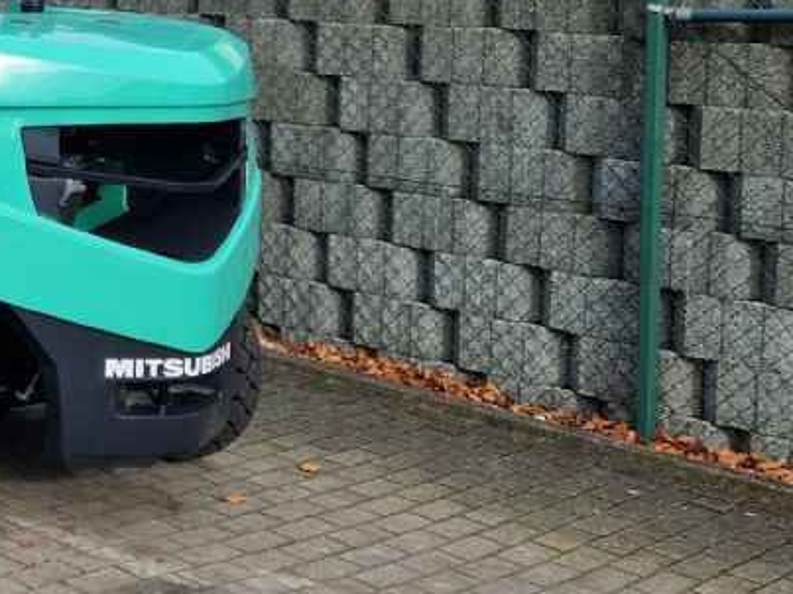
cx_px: -336
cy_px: 12
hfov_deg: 22.7
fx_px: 1672
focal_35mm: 73
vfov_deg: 19.6
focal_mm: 5.4
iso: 50
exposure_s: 1/946
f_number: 1.8
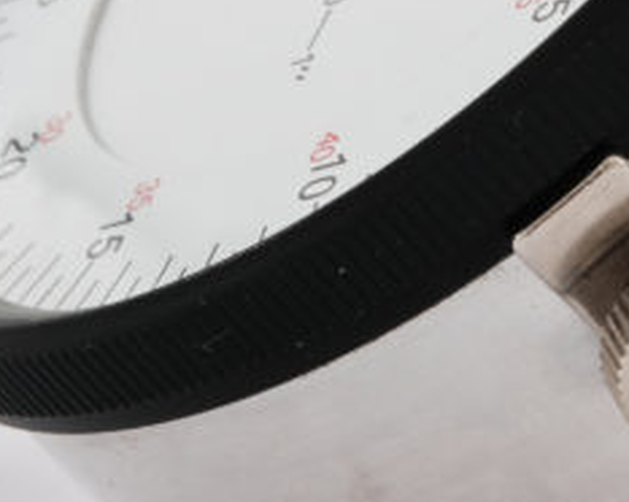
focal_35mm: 372
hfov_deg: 5.2
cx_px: 570
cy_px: -90
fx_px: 6919
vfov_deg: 4.1
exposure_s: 1/160
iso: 80
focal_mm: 60
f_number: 16
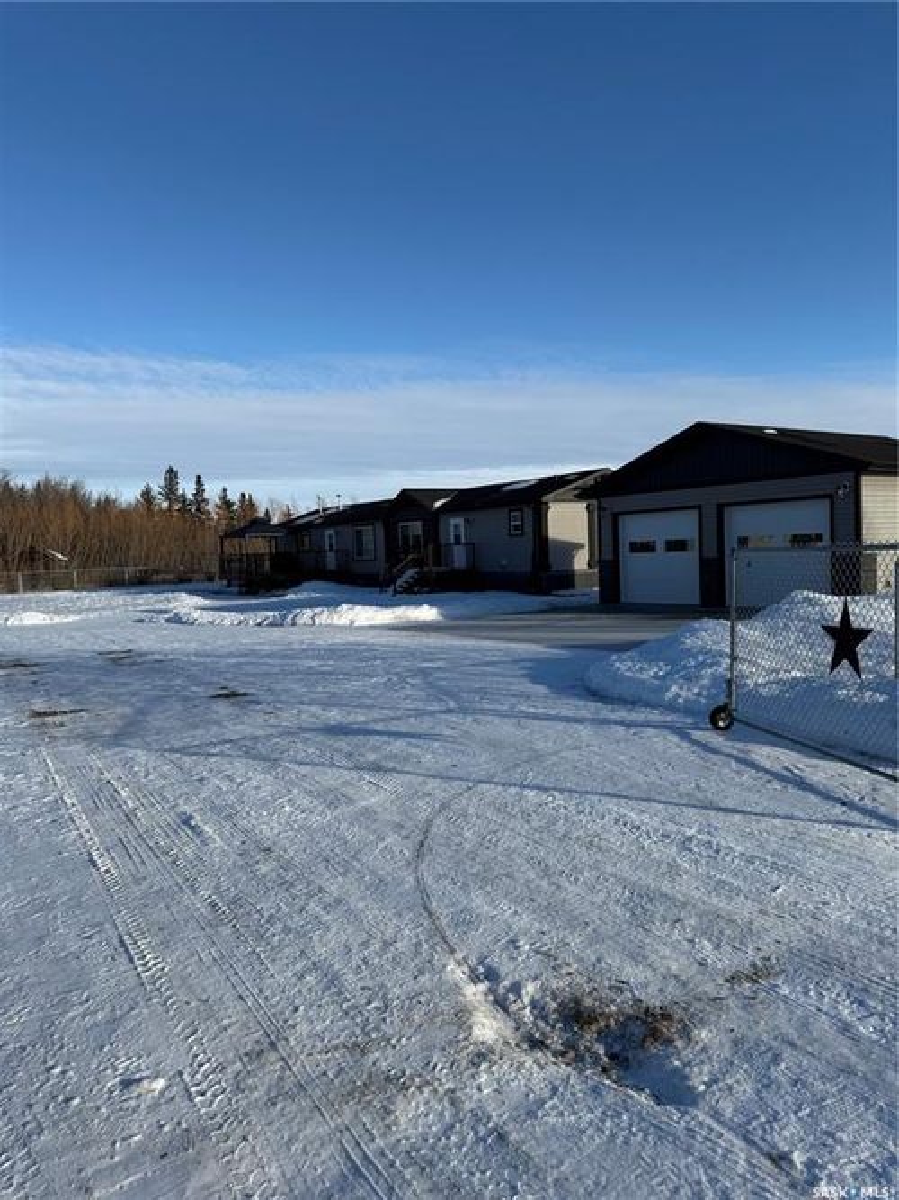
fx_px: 831
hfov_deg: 56.8
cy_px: 600
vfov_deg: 71.6
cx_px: 450
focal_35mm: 24
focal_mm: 6.76
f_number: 1.78
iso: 80
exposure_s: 1/5714
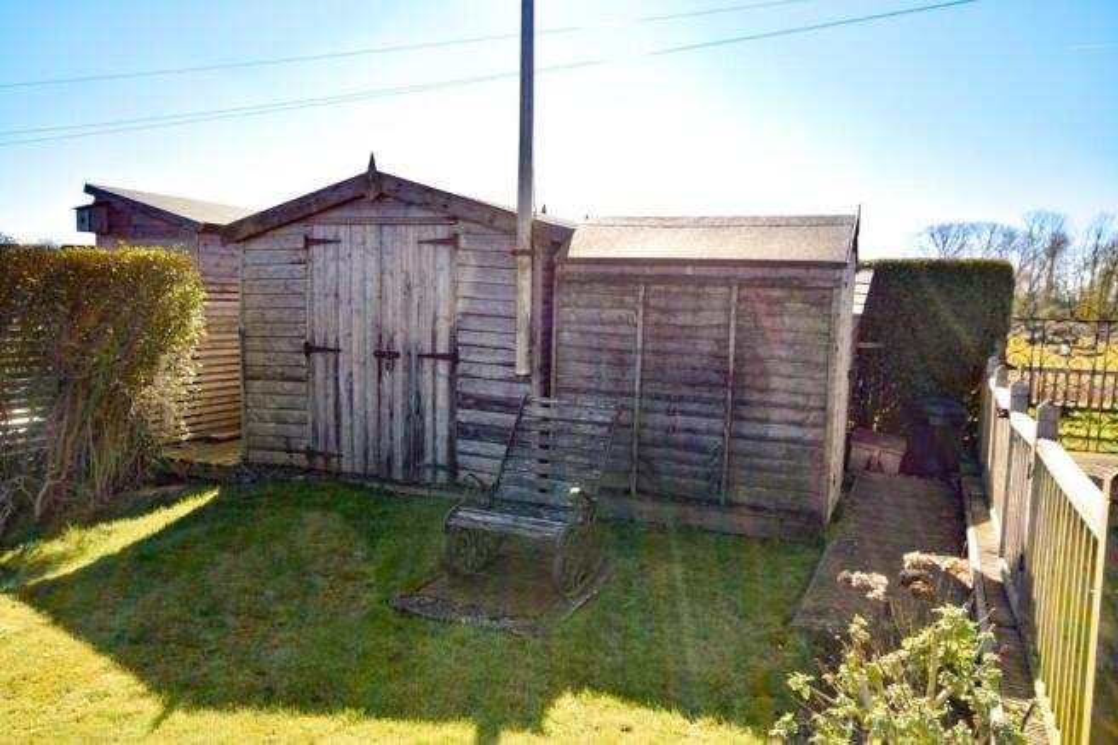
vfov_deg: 47.9
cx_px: 559
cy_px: 372
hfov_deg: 67.4
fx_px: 838
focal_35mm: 27
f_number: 8
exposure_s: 1/250
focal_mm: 18
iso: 200
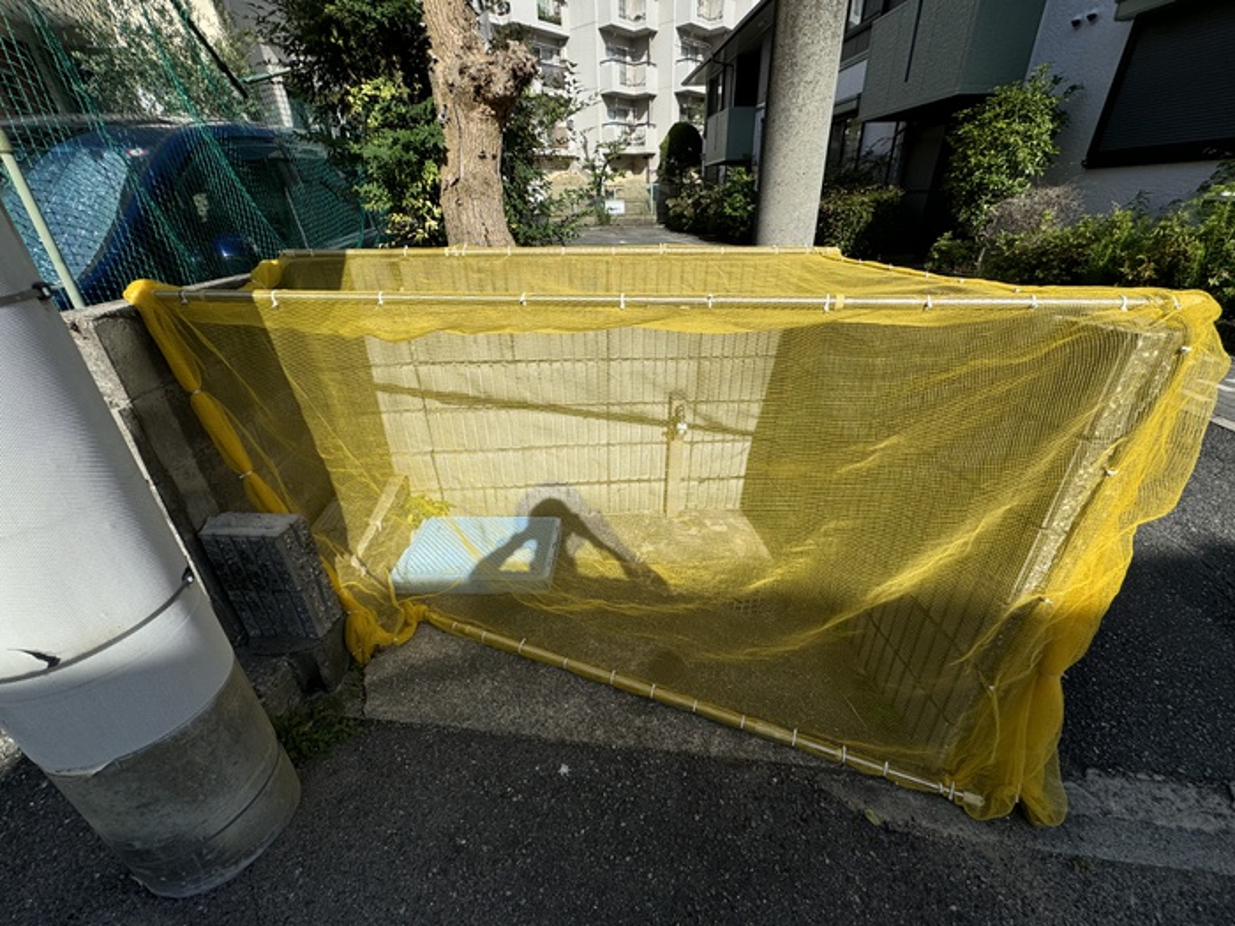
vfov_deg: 85.7
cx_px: 618
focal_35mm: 14
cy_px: 463
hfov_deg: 102.1
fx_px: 499
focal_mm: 2.22
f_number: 2.2
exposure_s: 1/2273
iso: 50
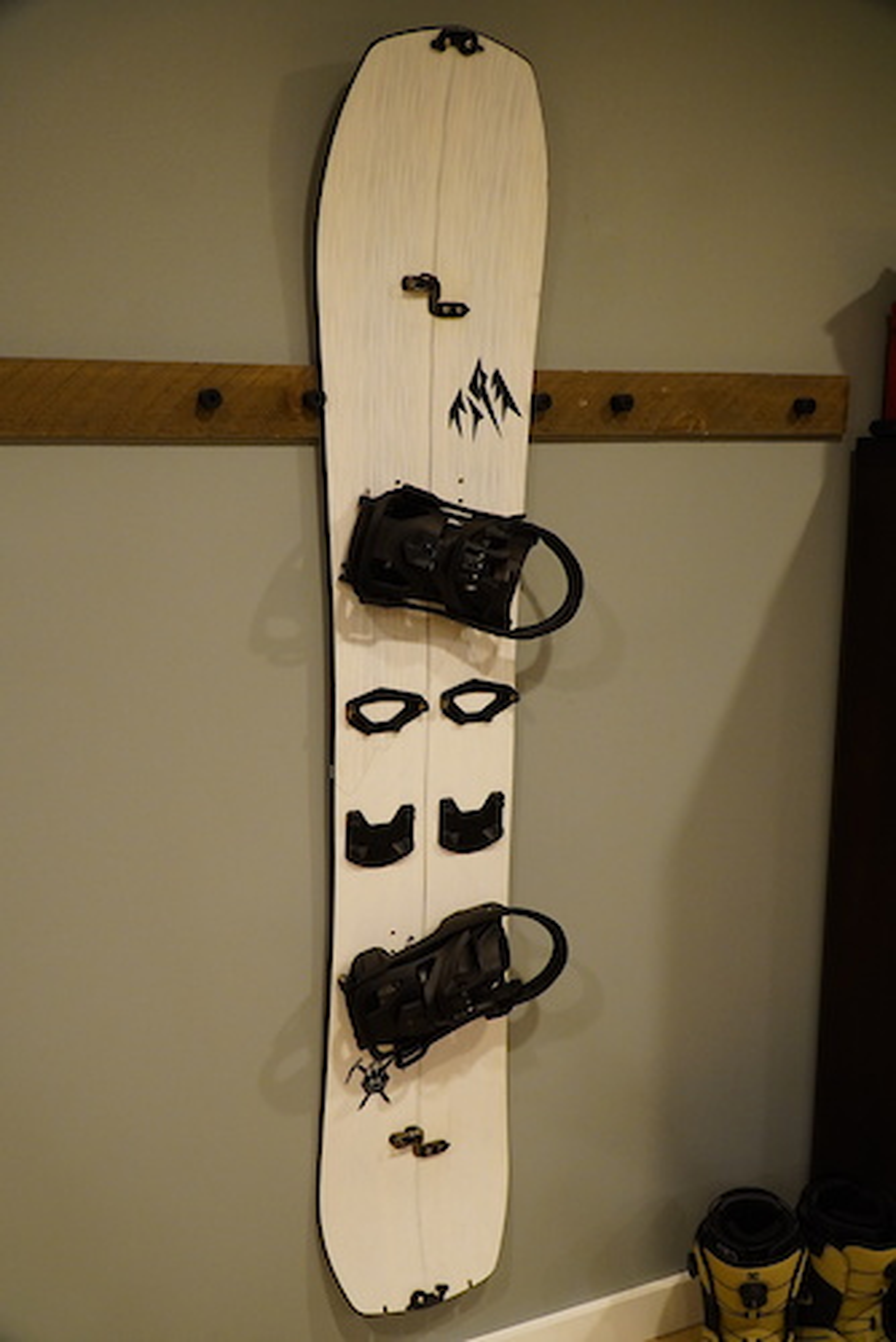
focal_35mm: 33
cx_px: 448
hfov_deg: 40.0
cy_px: 671
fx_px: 1230
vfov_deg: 57.2
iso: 1600
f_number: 4
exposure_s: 1/60
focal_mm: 22
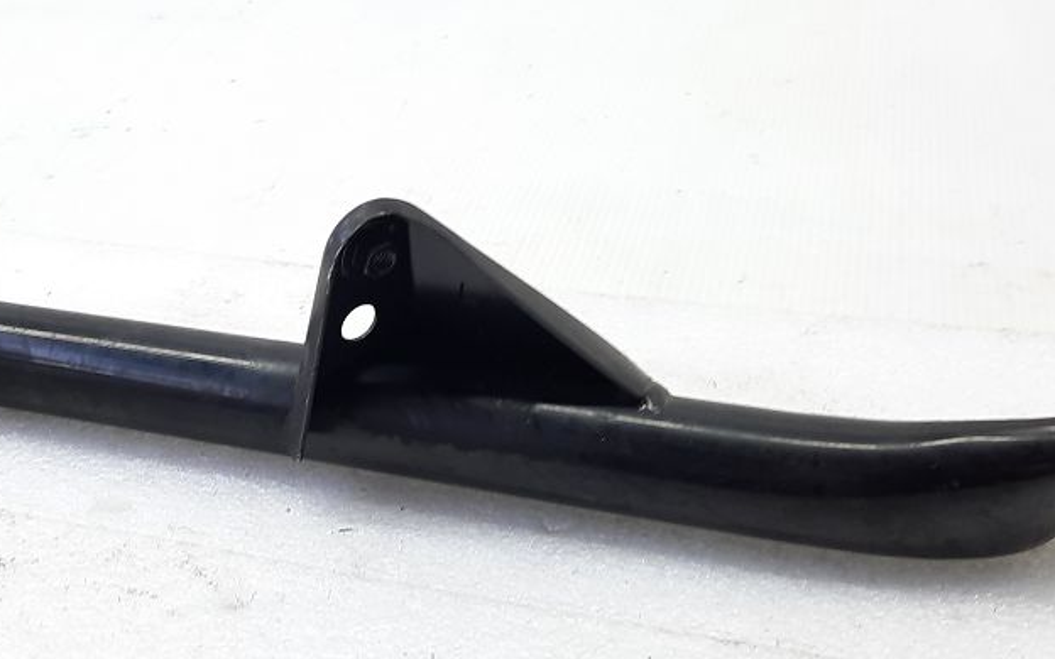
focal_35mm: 51
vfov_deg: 25.3
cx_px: 340
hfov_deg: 39.0
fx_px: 1466
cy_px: 270
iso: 80
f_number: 2
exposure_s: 1/50
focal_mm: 4.6
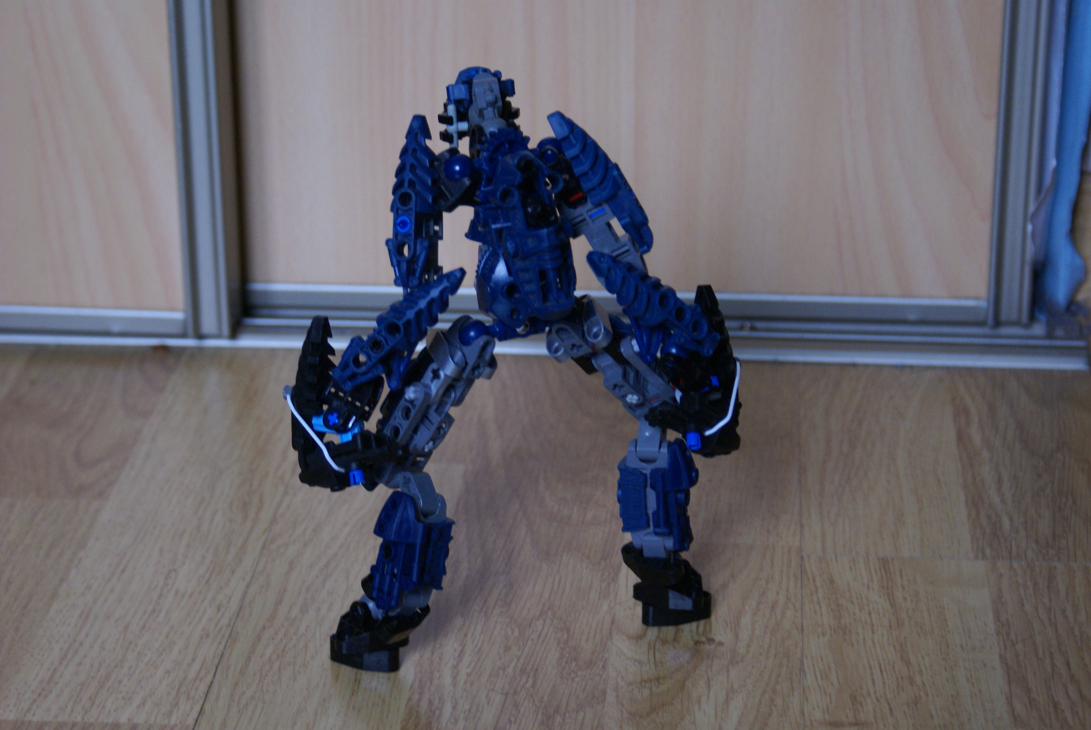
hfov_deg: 22.6
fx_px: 2731
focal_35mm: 90
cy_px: 365
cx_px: 546
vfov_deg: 15.2
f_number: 5.6
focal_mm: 60
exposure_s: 1/10
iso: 400
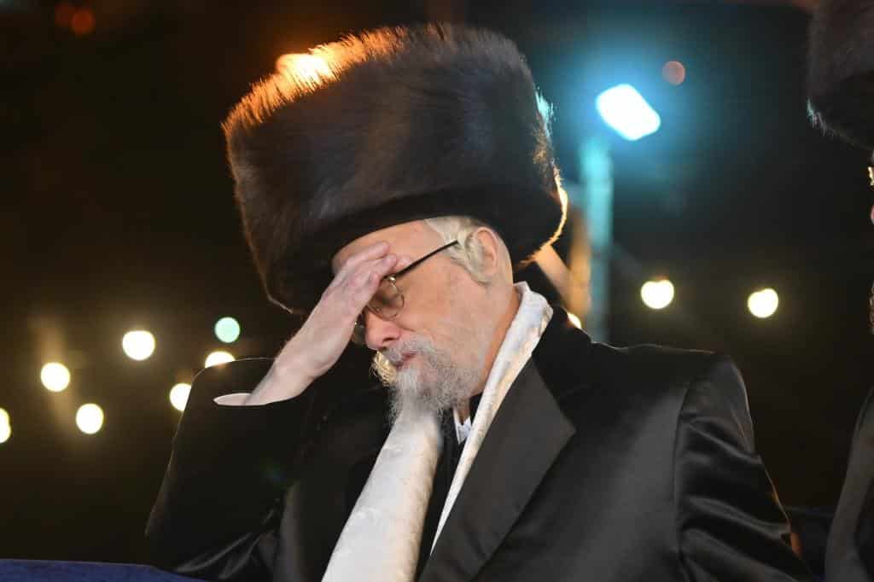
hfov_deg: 11.4
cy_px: 291
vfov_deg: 7.6
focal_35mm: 180
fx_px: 4368
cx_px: 437
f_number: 4
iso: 500
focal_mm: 120
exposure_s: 1/125
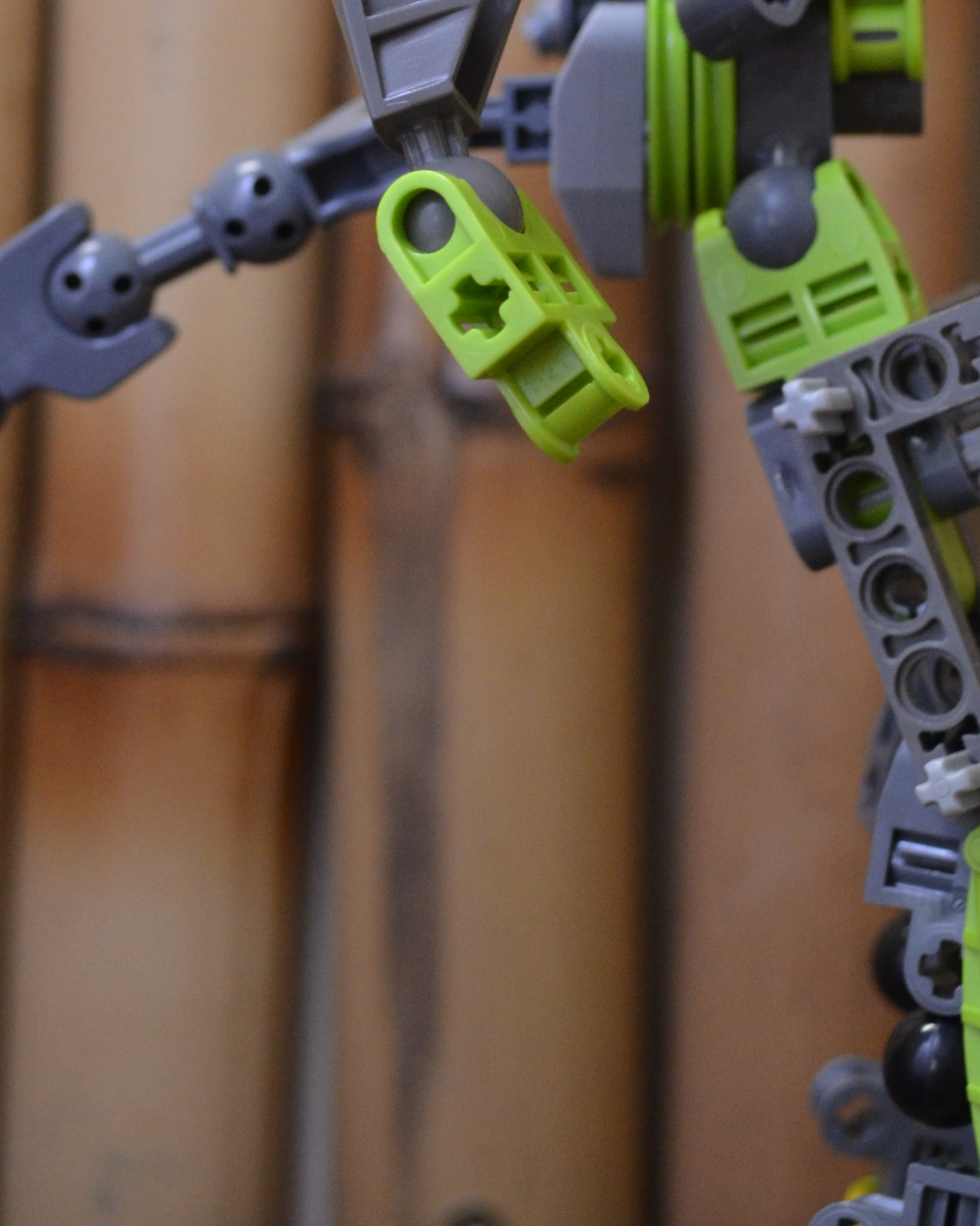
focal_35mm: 124
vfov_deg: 15.4
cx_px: 415
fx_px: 4497
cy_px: 276
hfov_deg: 12.4
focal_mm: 32
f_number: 4.8
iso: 1000
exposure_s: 1/25
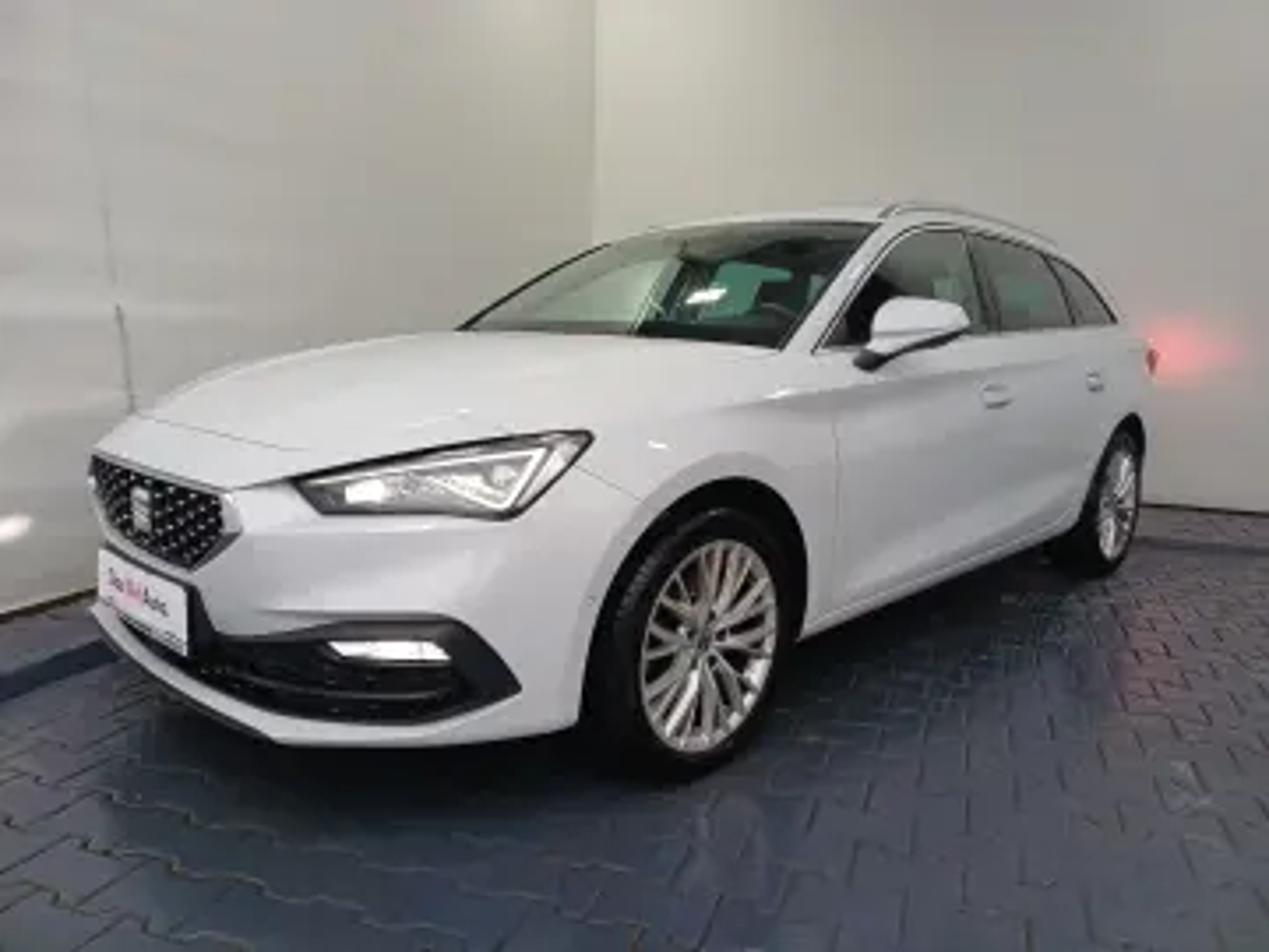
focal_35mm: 25
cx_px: 634
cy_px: 476
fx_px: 916
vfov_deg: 54.9
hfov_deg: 69.4
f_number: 1.8
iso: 80
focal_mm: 4.65
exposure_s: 1/120
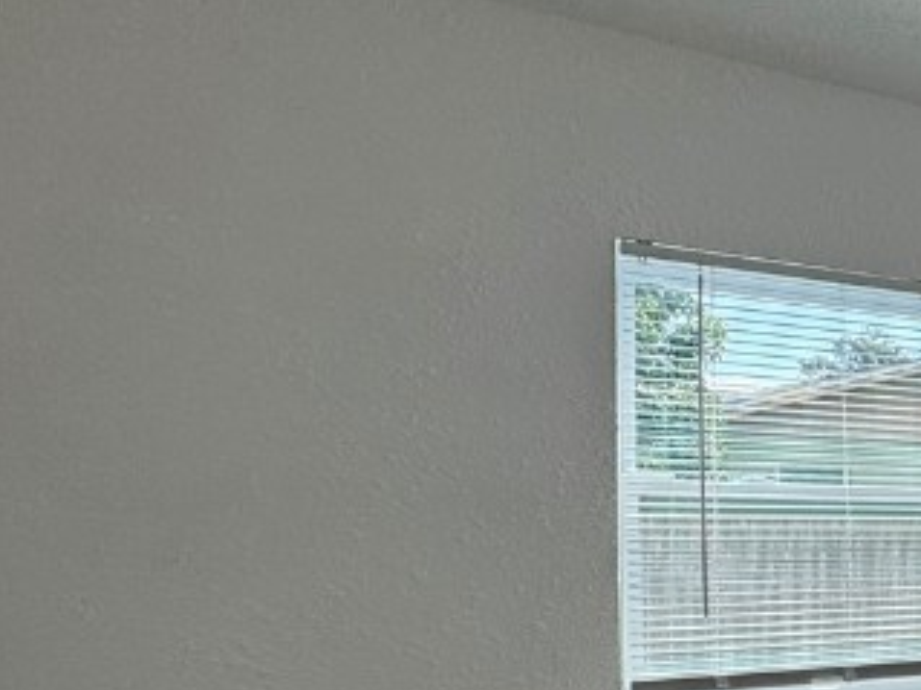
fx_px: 1197
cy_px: 572
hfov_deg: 27.2
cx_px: 1420
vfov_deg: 31.2
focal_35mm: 45
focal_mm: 2.22
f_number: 2.2
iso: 40
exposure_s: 1/245
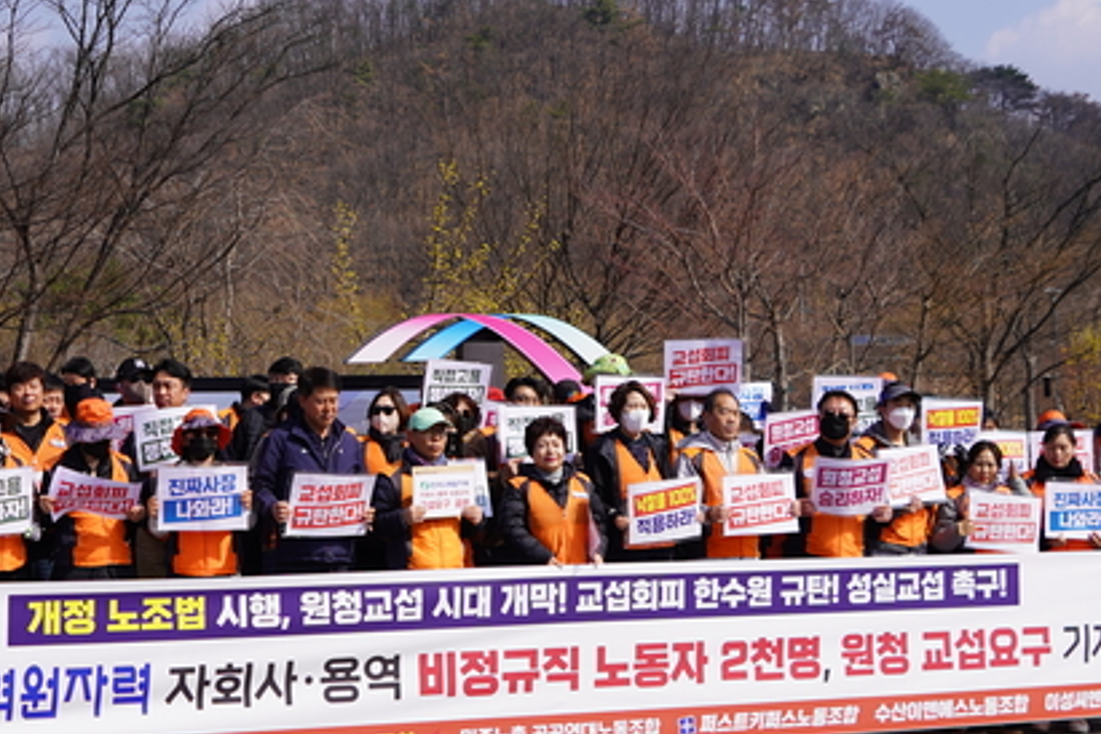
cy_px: 376
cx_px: 348
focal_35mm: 63
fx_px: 1927
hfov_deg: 31.6
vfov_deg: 21.6
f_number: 5
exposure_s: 1/800
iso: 100
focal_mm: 25
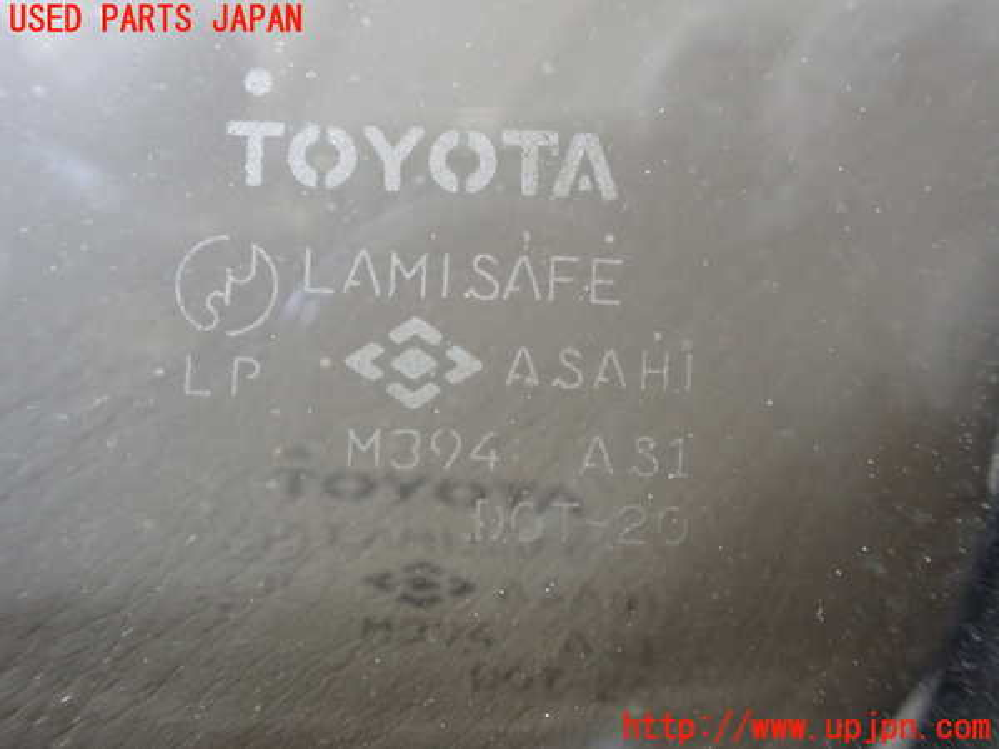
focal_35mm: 30
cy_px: 374
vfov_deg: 46.8
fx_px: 866
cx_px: 500
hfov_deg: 60.0
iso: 800
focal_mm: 5.4
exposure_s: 1/80
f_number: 2.3
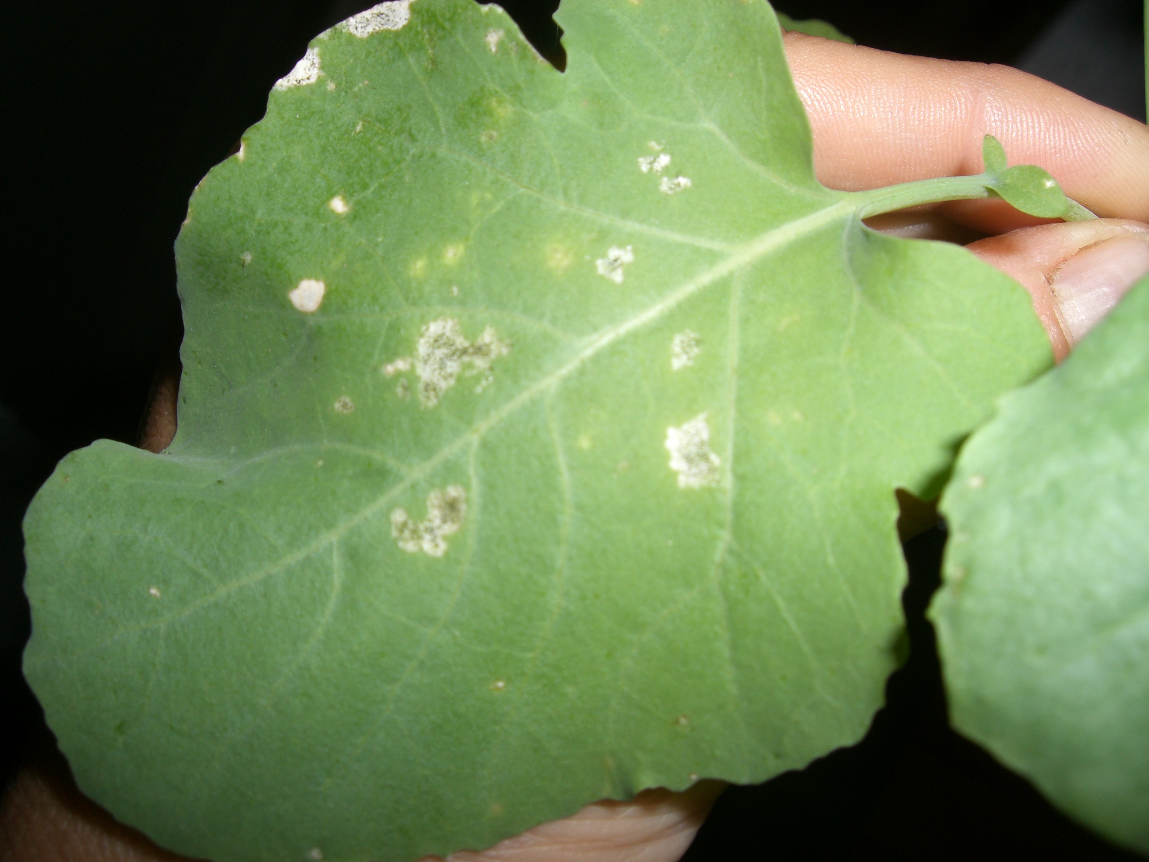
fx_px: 1261
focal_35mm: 38
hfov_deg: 49.0
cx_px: 574
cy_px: 431
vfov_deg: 37.7
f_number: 4.3
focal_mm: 6.2
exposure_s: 1/60
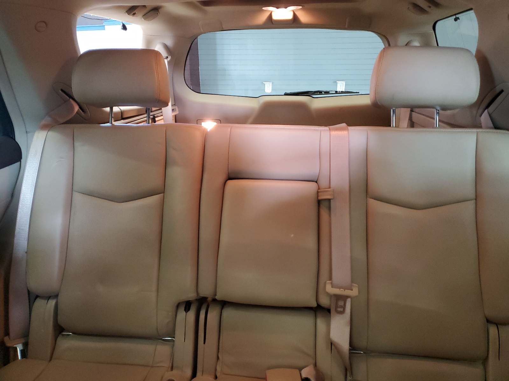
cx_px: 254
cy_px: 190
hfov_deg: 67.3
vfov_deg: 53.1
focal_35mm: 26
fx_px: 382
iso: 316
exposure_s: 1/20
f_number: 1.5
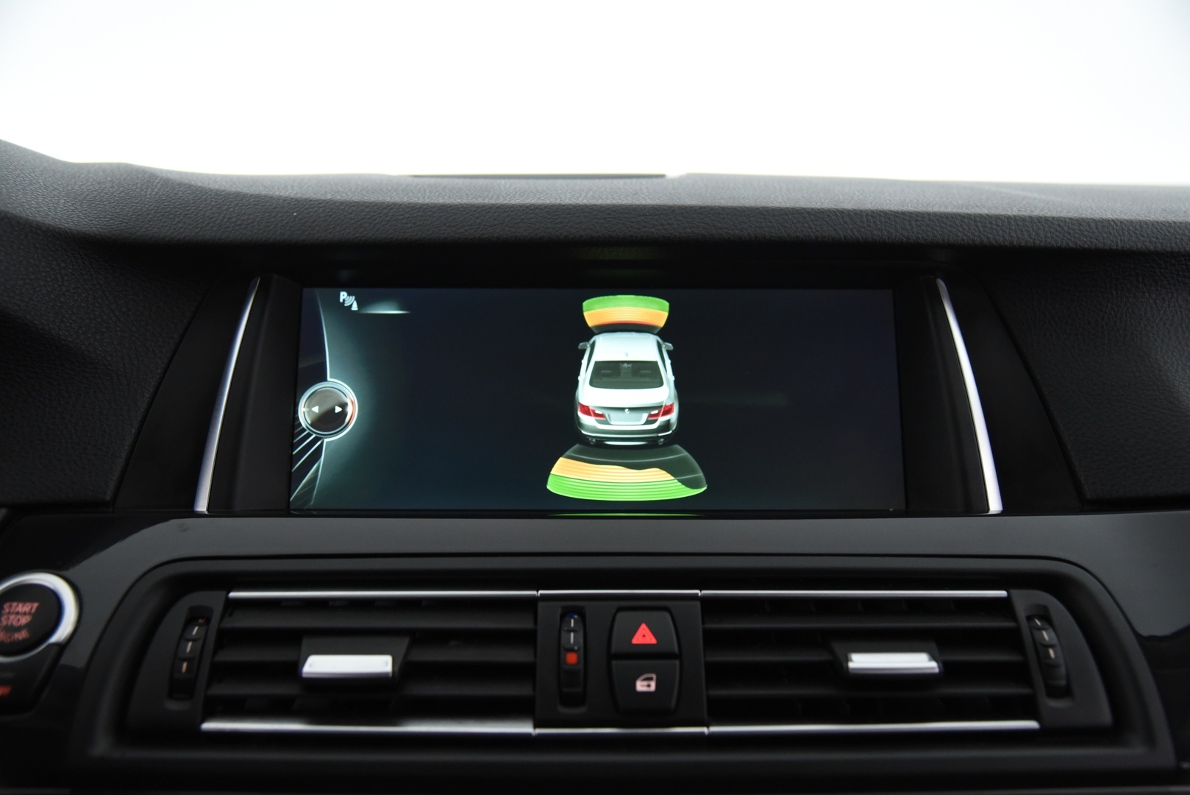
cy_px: 398
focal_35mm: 35
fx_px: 1157
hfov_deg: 54.4
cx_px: 595
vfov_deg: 37.9
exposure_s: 1/50
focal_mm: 35
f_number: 4
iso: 4000
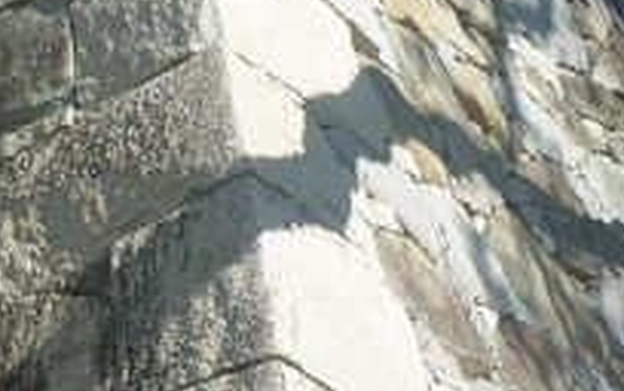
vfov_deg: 14.1
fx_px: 1583
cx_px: -61
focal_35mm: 93
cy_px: 199
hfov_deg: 21.2
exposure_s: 1/640
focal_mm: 4.9
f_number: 3.3
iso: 80
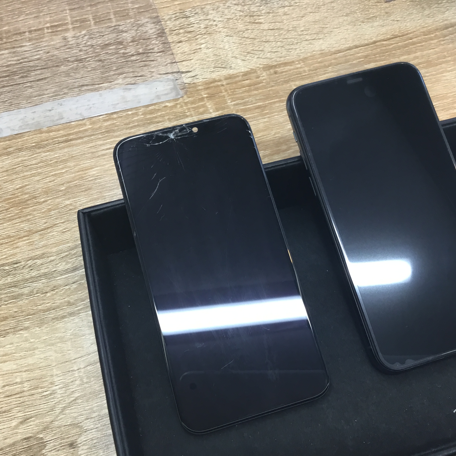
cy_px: 230
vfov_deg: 44.9
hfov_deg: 44.9
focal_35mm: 37
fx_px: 551
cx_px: 229
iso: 50
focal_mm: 3.3
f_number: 2.4
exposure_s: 1/30
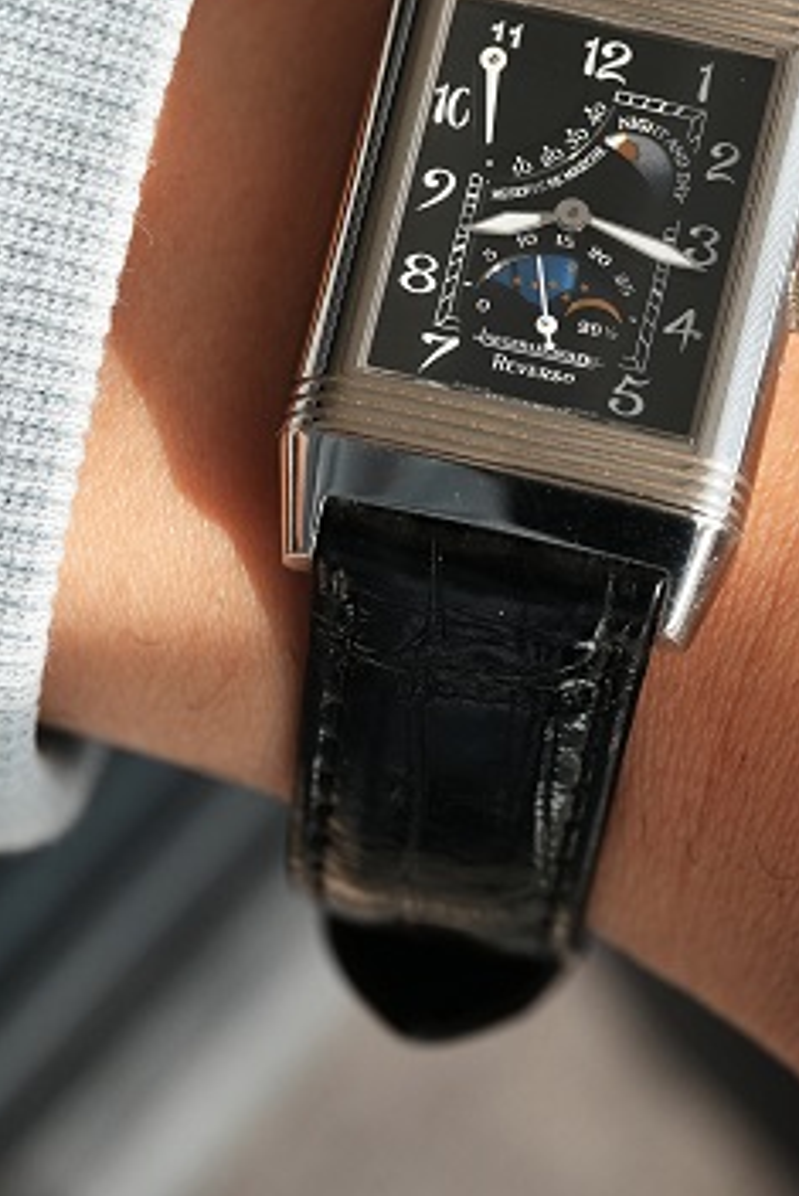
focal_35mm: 209
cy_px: 270
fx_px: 6951
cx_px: 561
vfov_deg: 9.8
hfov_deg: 6.6
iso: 1250
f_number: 4.5
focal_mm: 105
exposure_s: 1/250
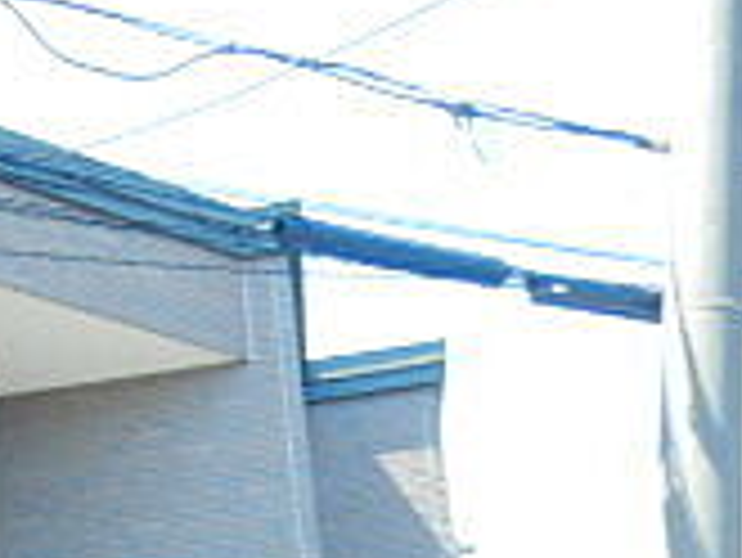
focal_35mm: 93
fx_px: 1995
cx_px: -382
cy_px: 801
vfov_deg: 14.9
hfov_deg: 18.6
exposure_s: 1/50
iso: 125
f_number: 2.8
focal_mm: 4.3
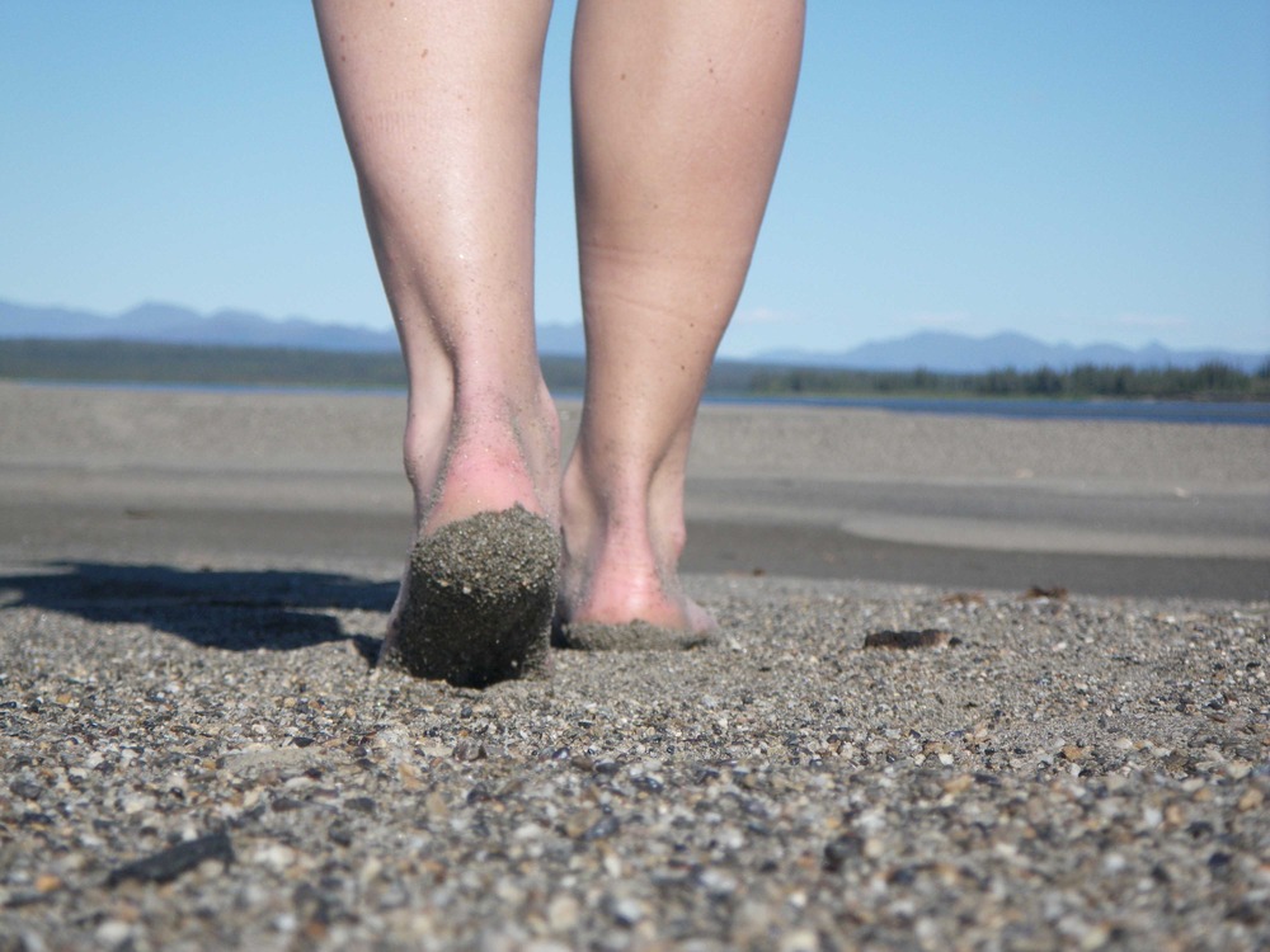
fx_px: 4219
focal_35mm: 115
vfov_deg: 12.9
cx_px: 635
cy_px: 476
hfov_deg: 17.1
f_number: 5.2
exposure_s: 1/400
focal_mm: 20.6
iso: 64
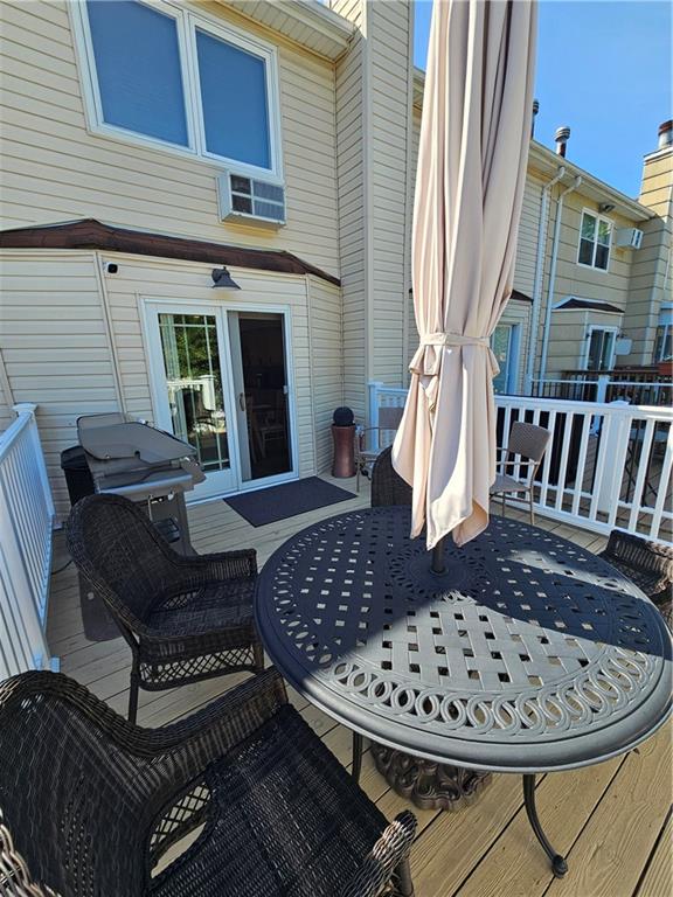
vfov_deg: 106.2
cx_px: 336
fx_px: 337
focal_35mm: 13
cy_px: 448
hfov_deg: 89.9
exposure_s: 1/599
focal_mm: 2.2
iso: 50
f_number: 2.2
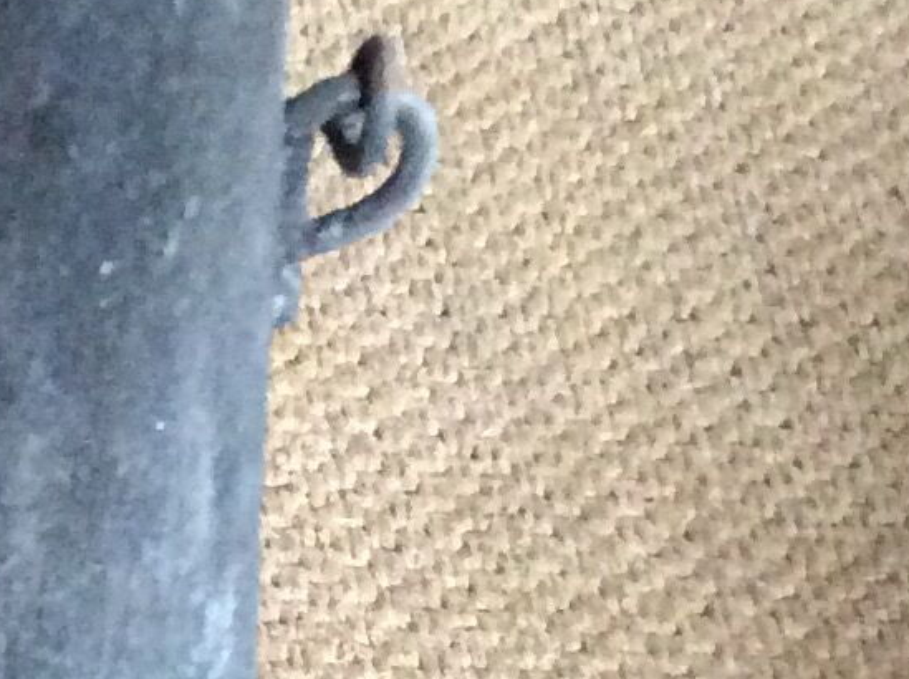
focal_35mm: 151
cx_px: -417
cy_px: 864
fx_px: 3959
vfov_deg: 9.6
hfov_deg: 12.5
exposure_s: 1/17
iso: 320
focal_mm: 3.3
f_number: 2.4
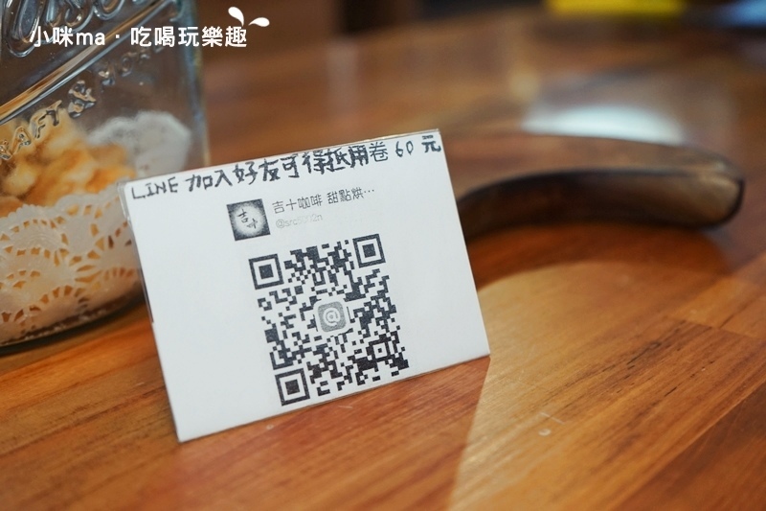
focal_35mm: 46
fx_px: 979
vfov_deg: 29.2
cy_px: 256
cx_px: 383
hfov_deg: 42.8
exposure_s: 1/60
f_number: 4.5
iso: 800
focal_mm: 46
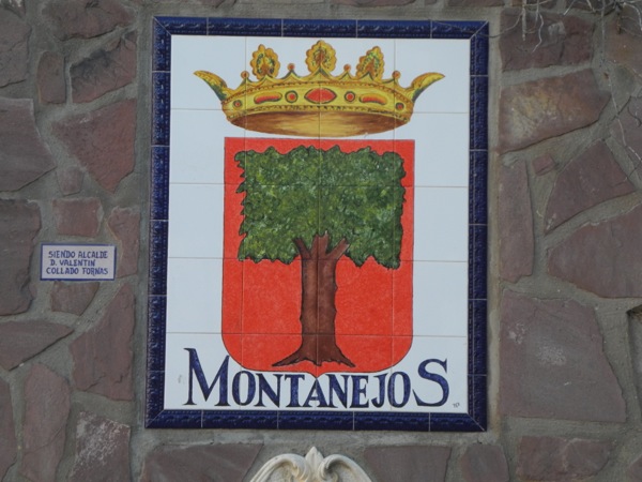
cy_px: 241
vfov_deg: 14.1
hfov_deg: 18.7
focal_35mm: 105
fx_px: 1947
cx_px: 321
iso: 360
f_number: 4.5
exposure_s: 1/400
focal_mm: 22.5
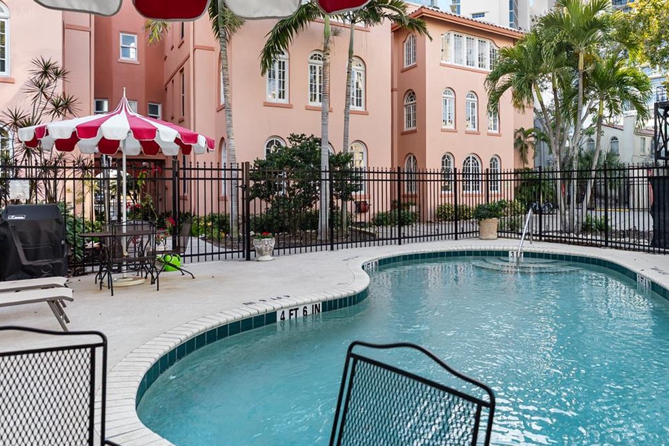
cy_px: 167
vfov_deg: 49.1
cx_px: 419
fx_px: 483
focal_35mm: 26
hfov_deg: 68.3
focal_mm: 16
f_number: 3.5
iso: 200
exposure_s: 1/160
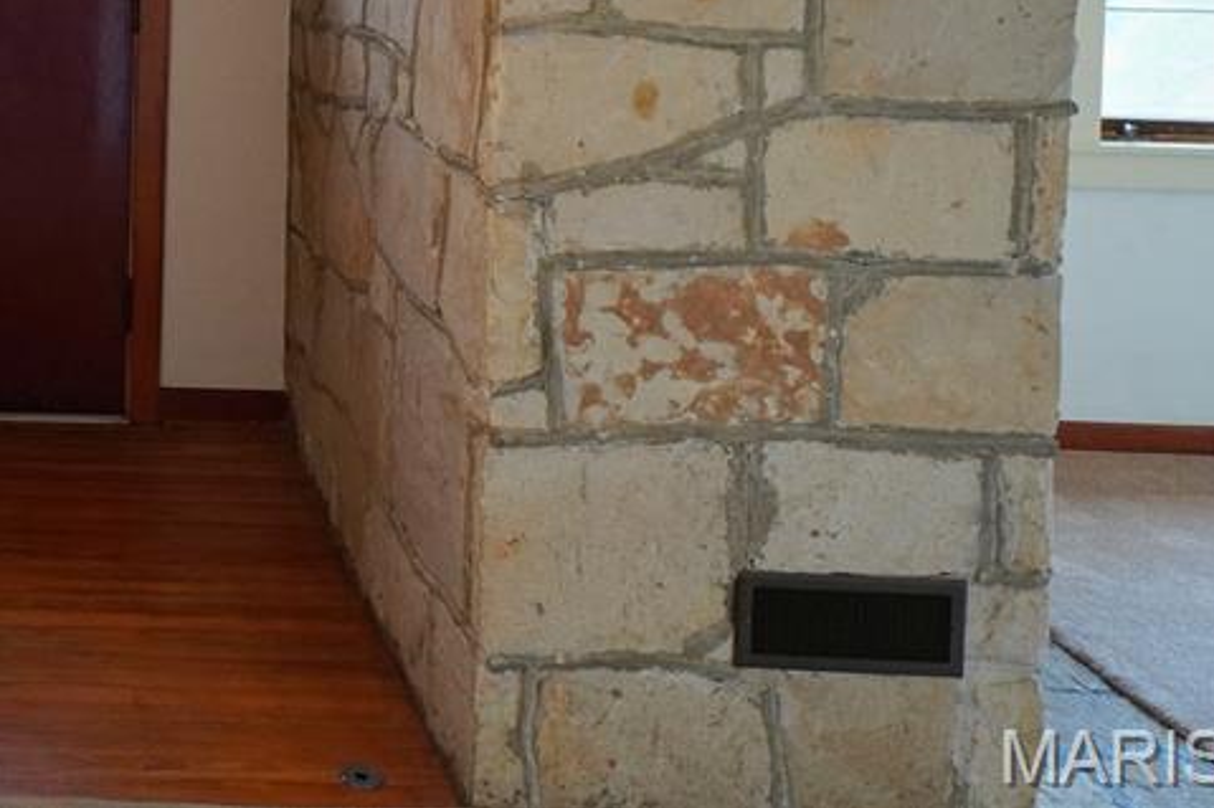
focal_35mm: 48
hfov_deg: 36.3
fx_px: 1620
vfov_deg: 26.1
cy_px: -53
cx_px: -43
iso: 1250
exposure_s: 1/160
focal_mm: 15
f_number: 4
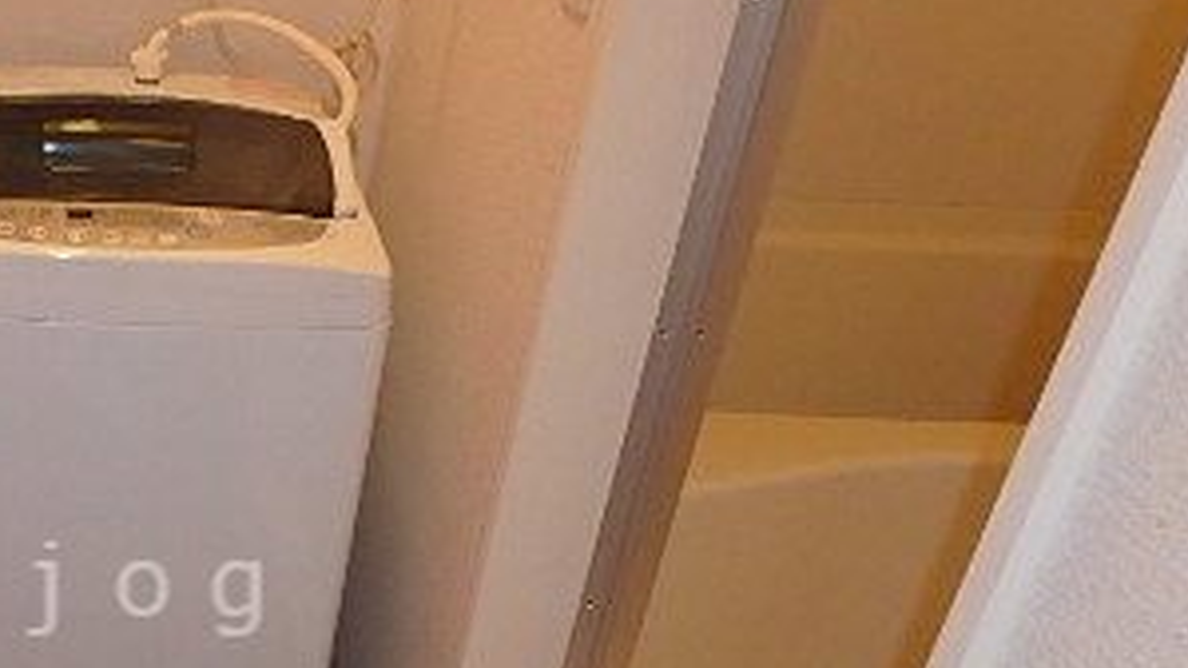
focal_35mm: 49
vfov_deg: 23.8
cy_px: 588
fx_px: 1543
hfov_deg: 37.8
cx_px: 12
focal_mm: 3.7
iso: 400
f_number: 3.5
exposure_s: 1/30
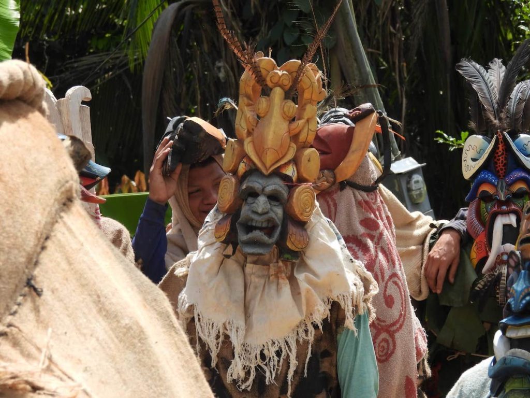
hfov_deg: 9.0
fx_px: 3368
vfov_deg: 6.8
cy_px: 199
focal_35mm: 220
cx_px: 265
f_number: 4.5
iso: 100
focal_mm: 39.3
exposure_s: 1/500
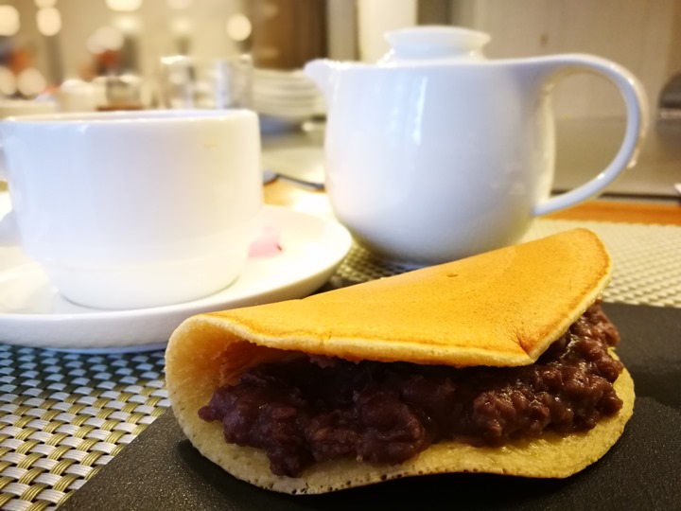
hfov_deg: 65.3
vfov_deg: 51.4
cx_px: 340
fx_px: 531
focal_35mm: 27
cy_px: 256
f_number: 4
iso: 500
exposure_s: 1/20
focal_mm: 4.5
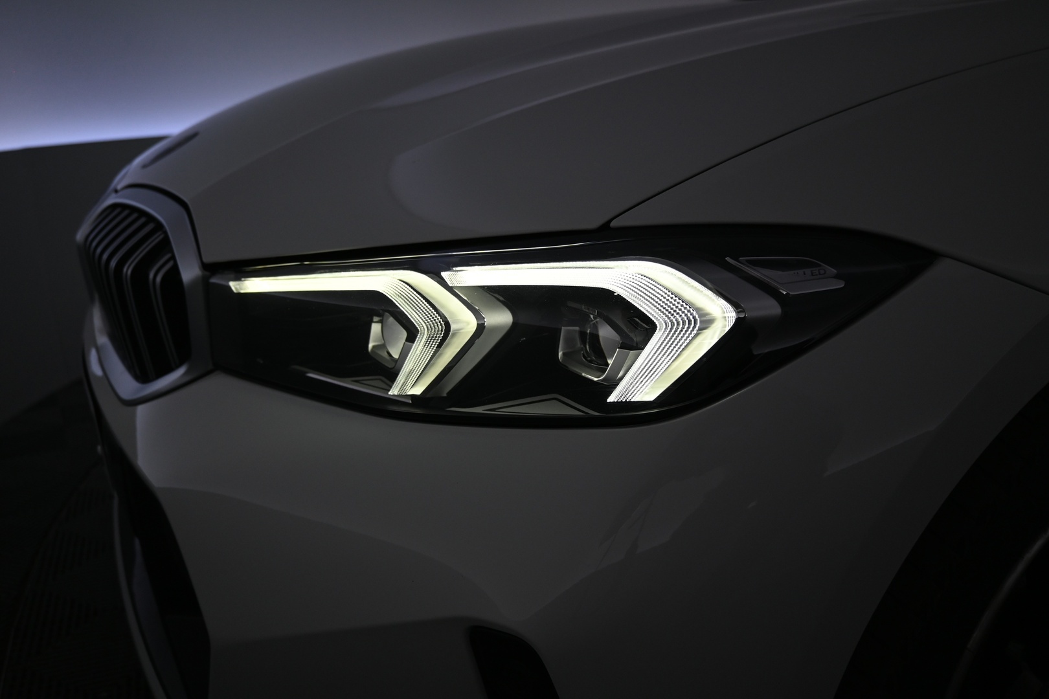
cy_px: 350
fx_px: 874
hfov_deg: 61.9
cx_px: 524
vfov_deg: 43.6
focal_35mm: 30
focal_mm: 20
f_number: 3.8
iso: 400
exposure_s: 1/250
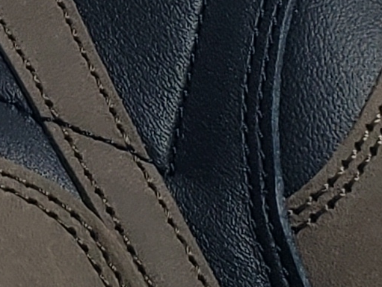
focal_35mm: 205
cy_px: -138
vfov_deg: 7.1
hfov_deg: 9.3
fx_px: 2264
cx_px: -273
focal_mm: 4.3
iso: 50
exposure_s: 1/494
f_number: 1.5
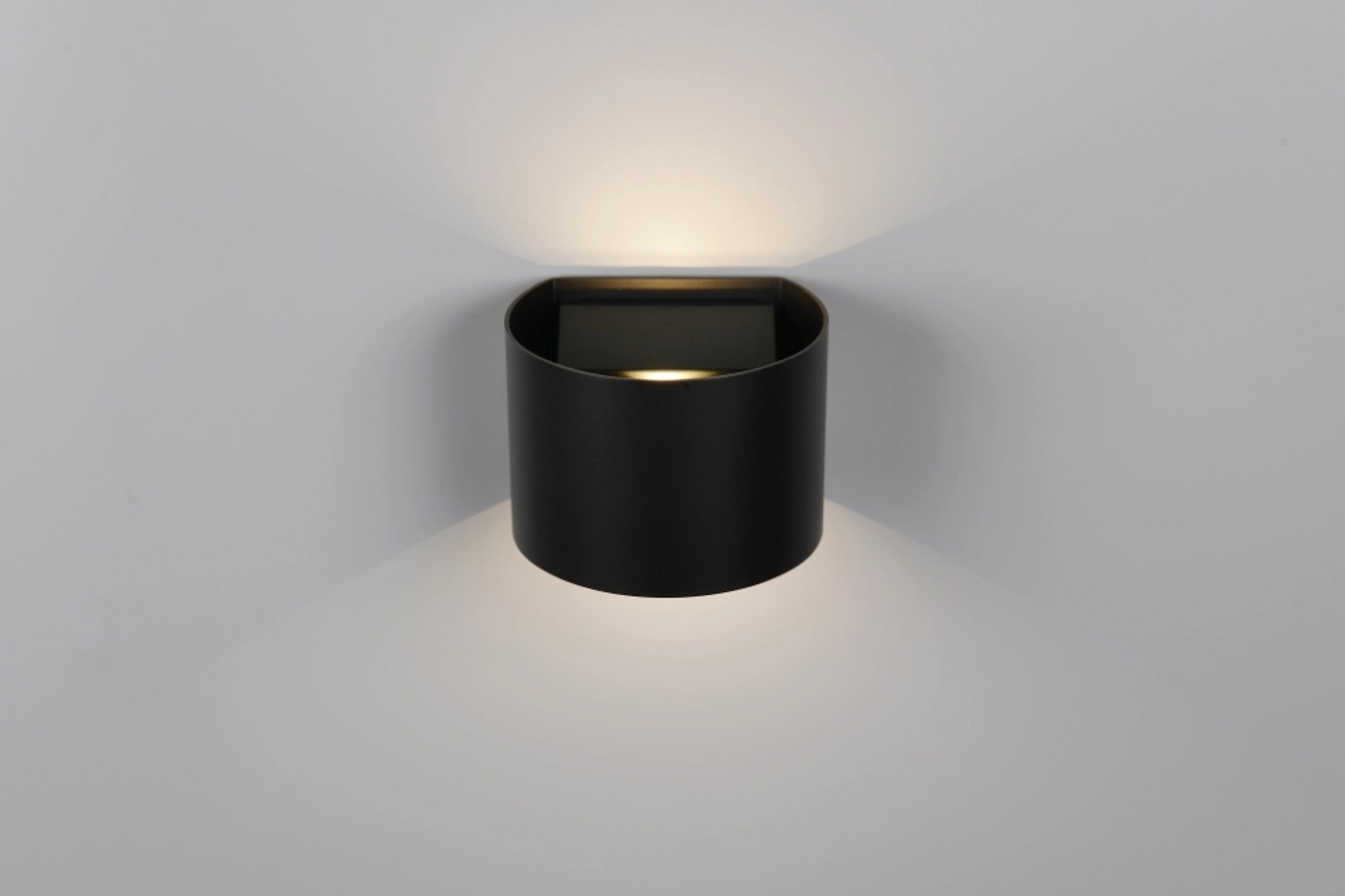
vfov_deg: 19.5
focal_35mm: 70
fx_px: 2615
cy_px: 448
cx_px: 672
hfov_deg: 28.8
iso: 100
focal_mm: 70
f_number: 13
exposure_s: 1/2
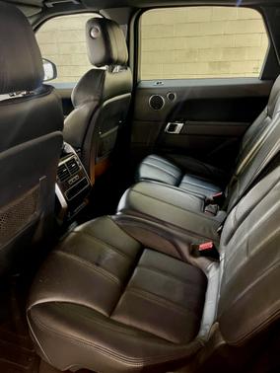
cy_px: 186
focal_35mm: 25
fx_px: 269
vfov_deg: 69.4
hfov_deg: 54.9
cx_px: 140
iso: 640
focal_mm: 5.1
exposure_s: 1/30
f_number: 1.6
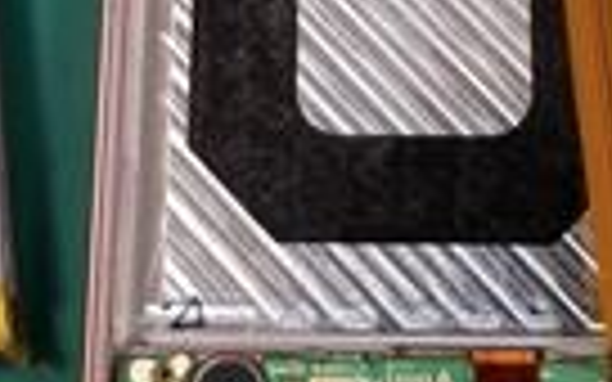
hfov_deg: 22.7
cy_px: -184
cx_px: 387
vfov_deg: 13.6
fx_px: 1518
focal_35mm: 91
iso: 80
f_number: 1.7
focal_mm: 4.25
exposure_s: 1/100
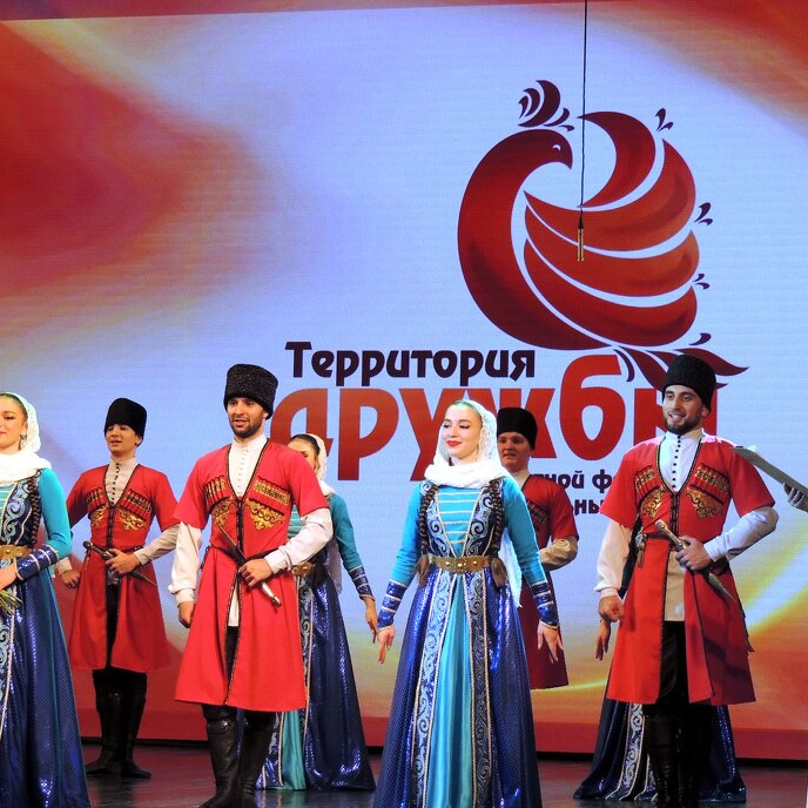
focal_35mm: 144
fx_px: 3803
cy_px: 450
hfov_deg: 12.1
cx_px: 365
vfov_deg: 12.1
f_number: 4.2
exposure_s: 1/100
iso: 400
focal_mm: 18.7
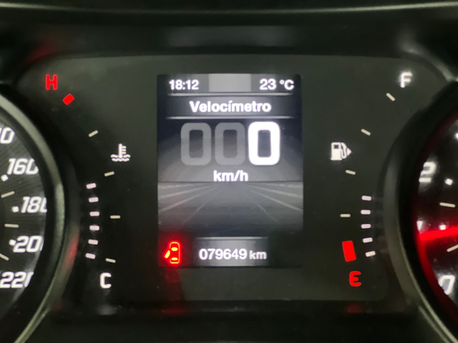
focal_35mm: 77
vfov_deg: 19.1
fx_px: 1019
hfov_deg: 25.3
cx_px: 229
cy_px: 172
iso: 800
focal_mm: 9
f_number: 2.8
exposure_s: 1/15
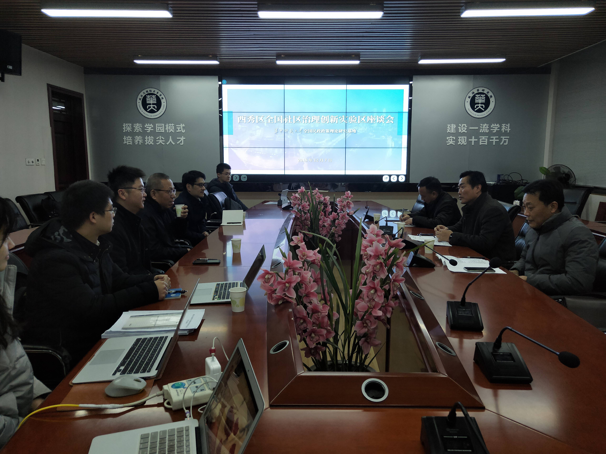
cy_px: 227
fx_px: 438
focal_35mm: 25
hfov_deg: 69.4
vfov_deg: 54.9
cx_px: 303
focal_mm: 4.28
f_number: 1.7
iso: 123
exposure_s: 1/50
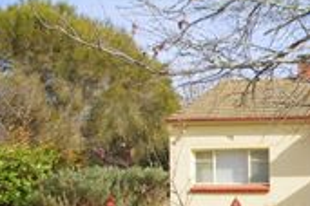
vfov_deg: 18.2
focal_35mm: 74
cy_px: 173
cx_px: 355
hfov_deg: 25.1
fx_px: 637
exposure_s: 1/180
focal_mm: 18
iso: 200
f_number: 10
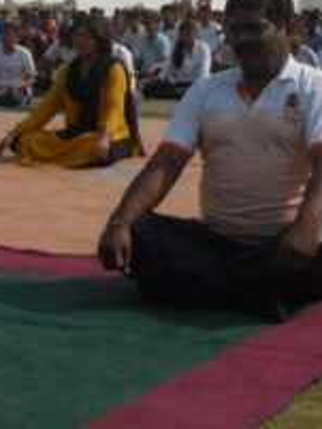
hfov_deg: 13.4
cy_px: -15
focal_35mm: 110
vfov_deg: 17.4
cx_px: 235
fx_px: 1363
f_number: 7.5
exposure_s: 1/640
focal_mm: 8.2
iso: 125
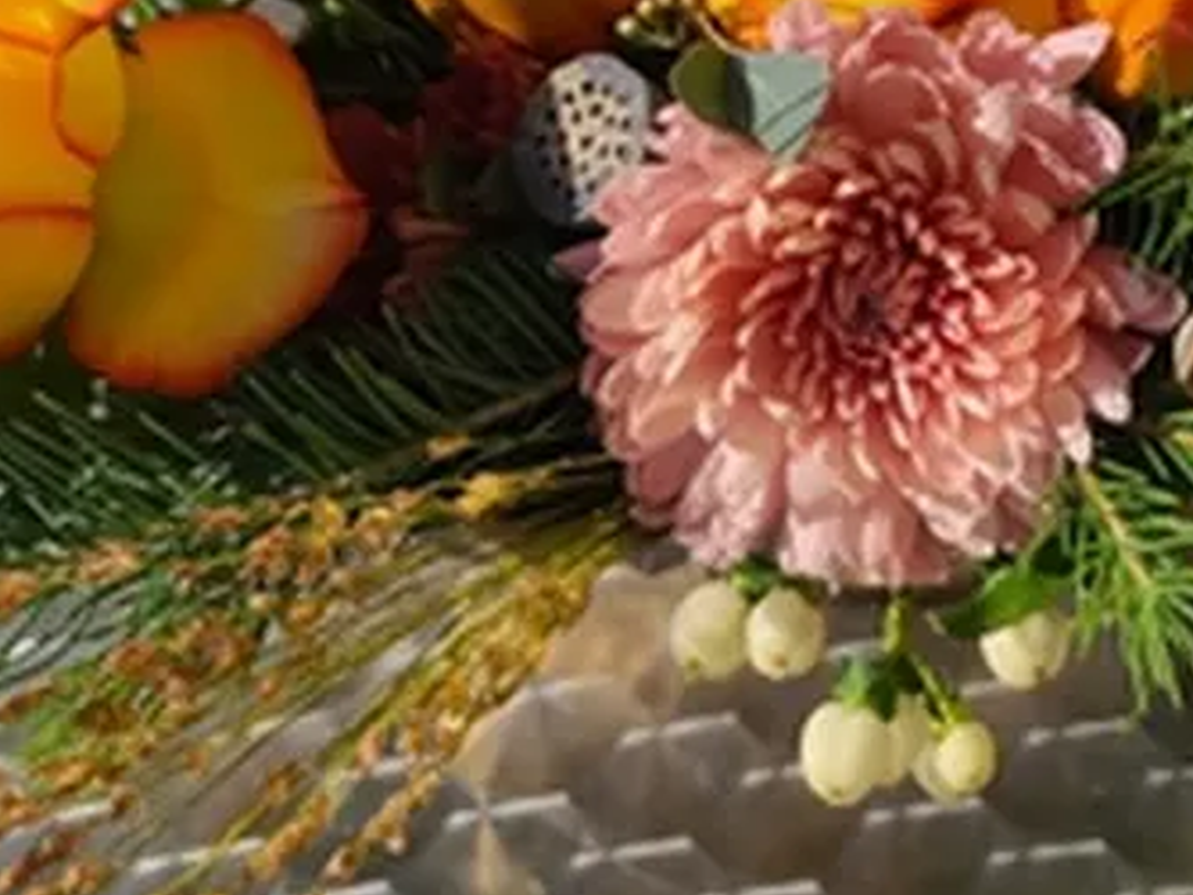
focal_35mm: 60
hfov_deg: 30.9
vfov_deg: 23.4
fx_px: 2069
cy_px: -7
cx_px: 1043
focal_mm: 7
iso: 16
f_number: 1.8
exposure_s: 1/1372
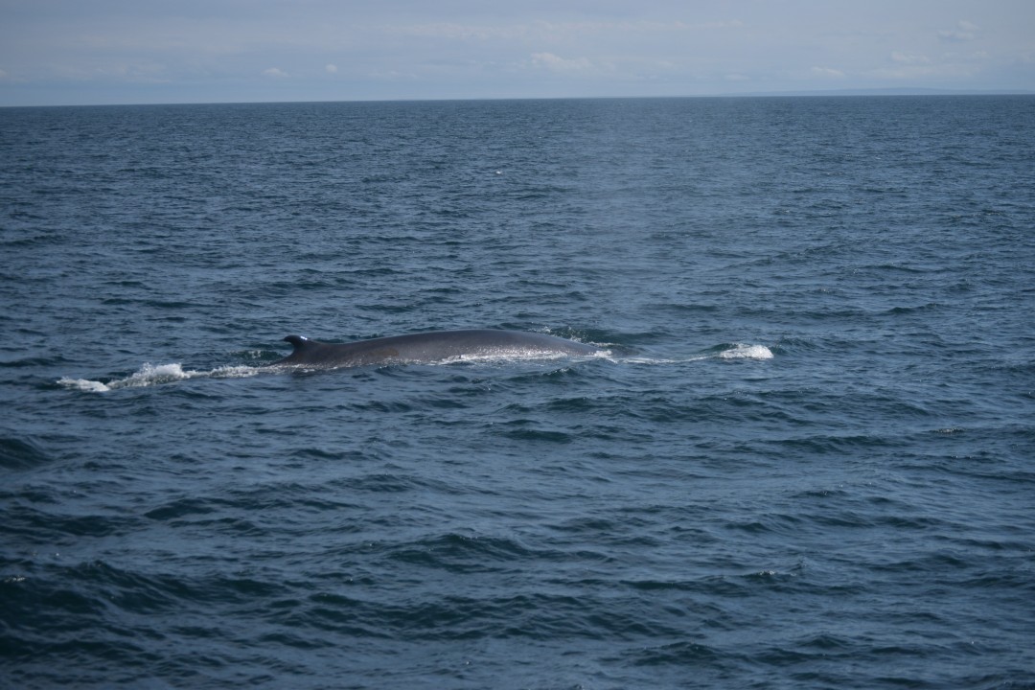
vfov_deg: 15.2
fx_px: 2587
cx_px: 518
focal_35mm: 90
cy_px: 345
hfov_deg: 22.6
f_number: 4.2
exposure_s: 1/4000
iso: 200
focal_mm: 60
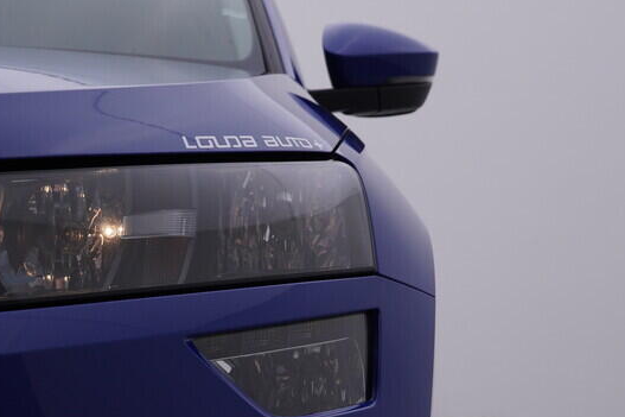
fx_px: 1215
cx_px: 330
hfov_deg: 28.8
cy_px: 403
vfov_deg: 19.0
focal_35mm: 70
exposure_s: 1/125
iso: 125
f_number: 5
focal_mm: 24
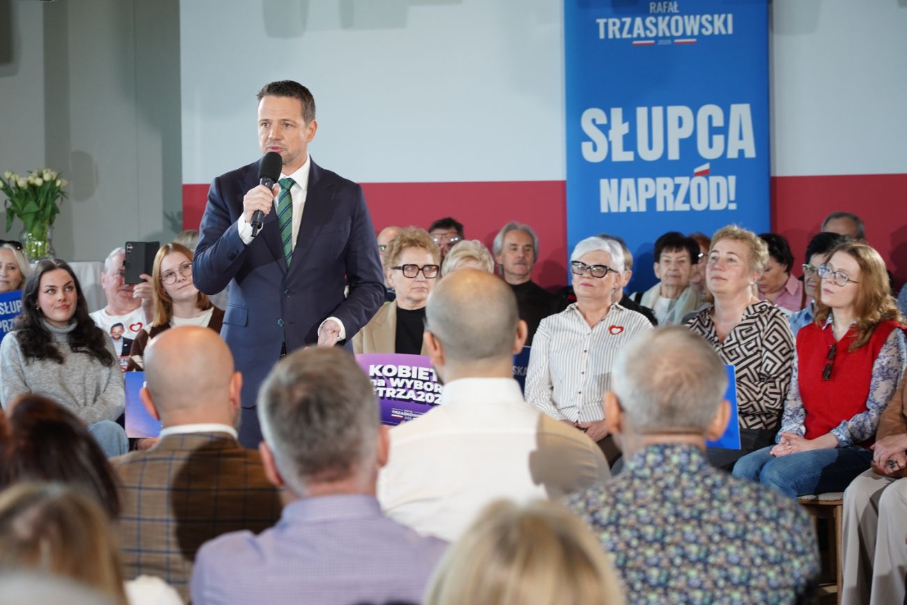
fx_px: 2646
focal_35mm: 105
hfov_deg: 19.5
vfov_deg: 13.0
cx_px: 454
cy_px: 302
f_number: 5.6
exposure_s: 1/100
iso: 1000
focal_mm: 105
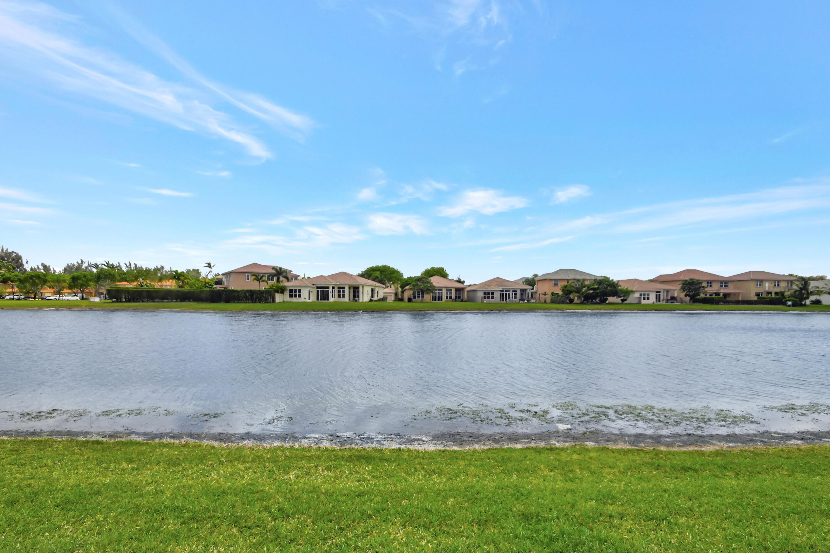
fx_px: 346
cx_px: 415
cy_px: 276
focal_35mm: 15
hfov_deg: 100.4
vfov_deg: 77.3
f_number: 8
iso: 400
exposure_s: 1/2500
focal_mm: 10
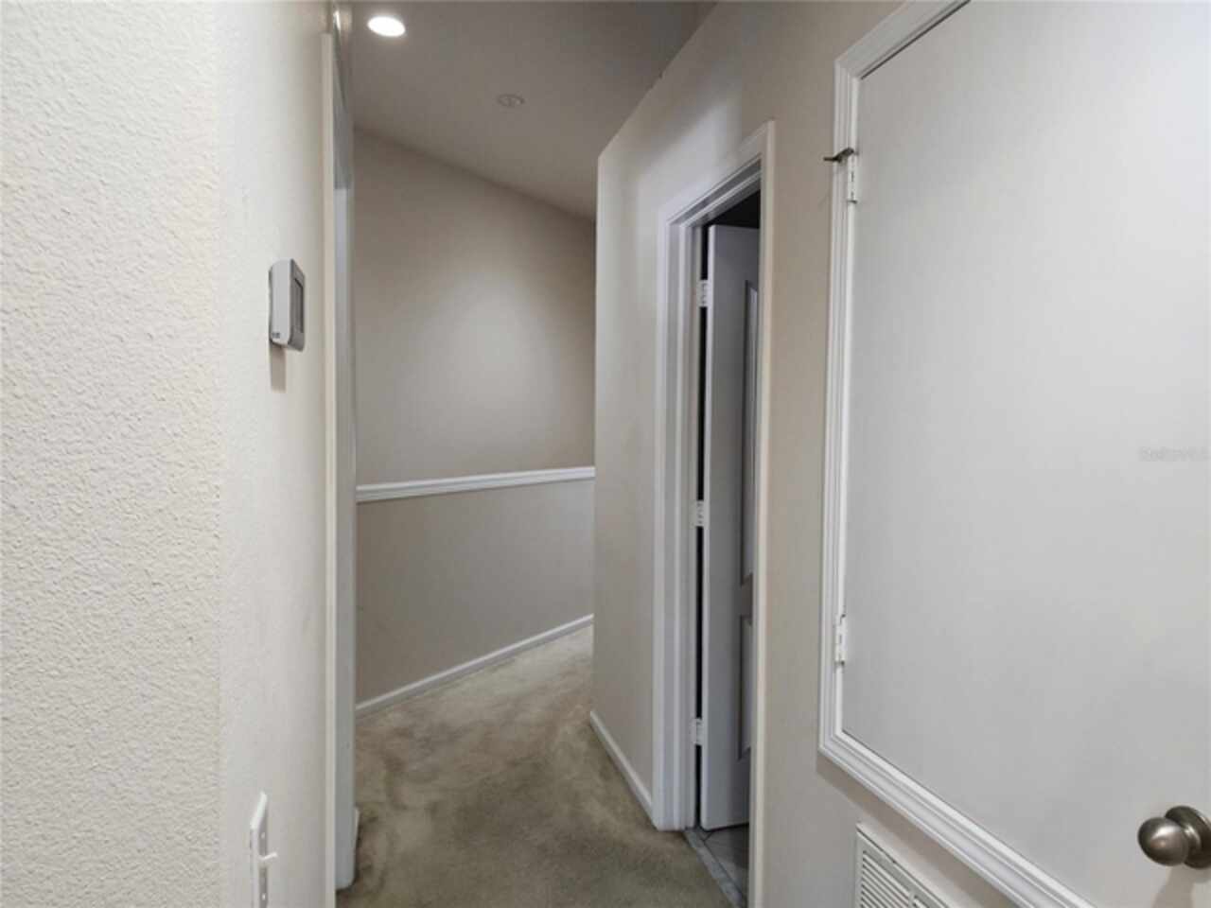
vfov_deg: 58.9
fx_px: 805
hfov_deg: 73.9
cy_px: 454
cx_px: 606
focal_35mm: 23
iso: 640
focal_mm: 6.4
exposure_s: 1/120
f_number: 1.8
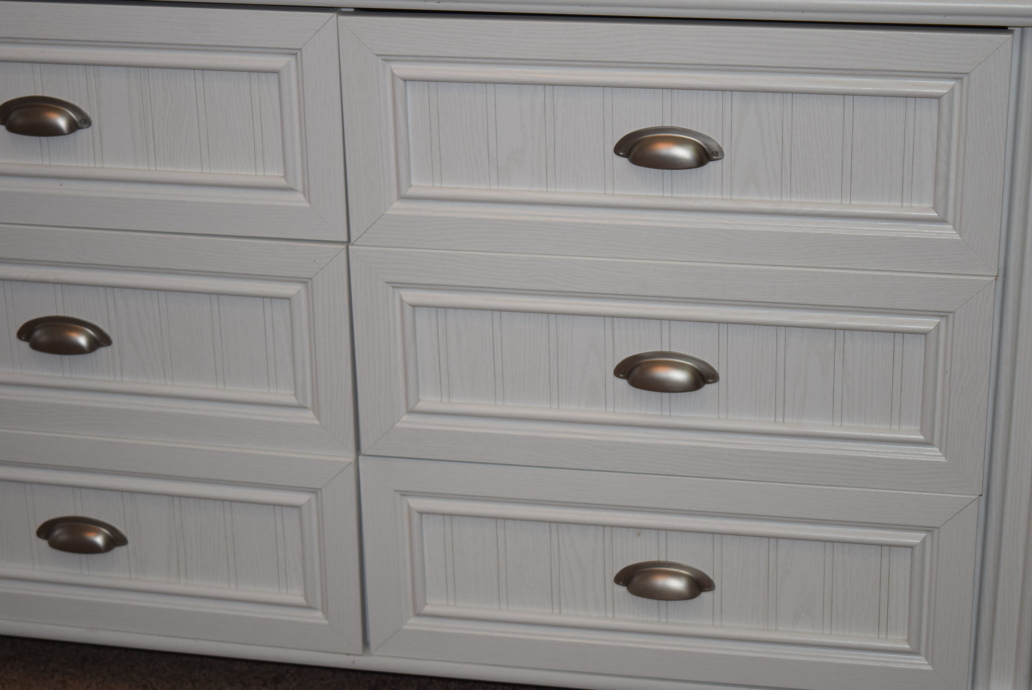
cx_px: 516
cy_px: 345
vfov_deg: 17.5
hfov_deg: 26.0
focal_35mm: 78
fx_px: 2238
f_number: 5.6
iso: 800
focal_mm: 52
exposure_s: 1/60
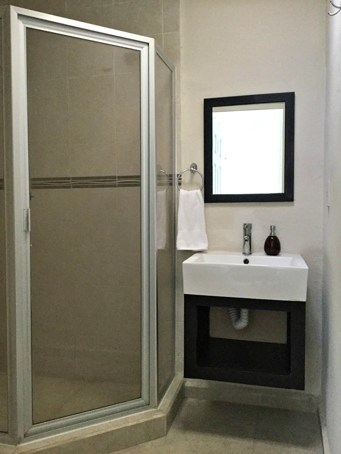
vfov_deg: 58.4
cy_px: 227
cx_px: 170
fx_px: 407
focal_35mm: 31
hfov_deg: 45.4
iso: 200
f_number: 2.4
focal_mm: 3.3
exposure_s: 1/30
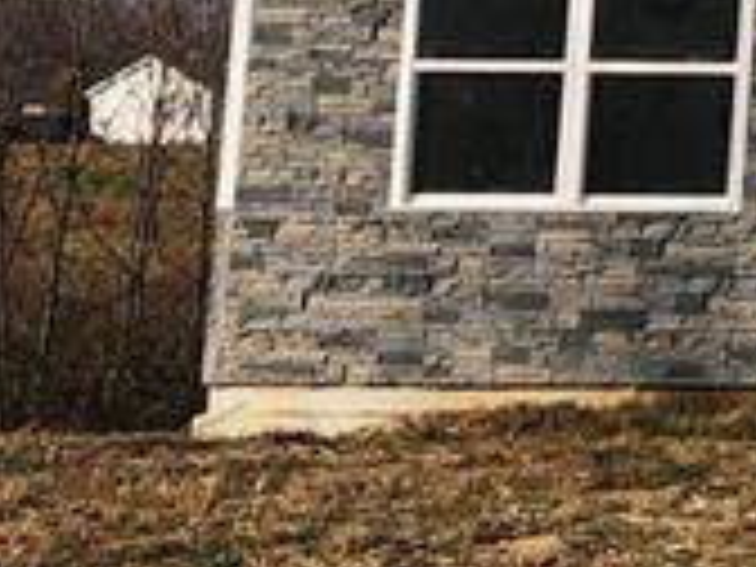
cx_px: 2043
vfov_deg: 10.4
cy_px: -184
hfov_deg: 10.9
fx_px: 3058
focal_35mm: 140
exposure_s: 1/2551
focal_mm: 5.4
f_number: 1.8
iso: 20
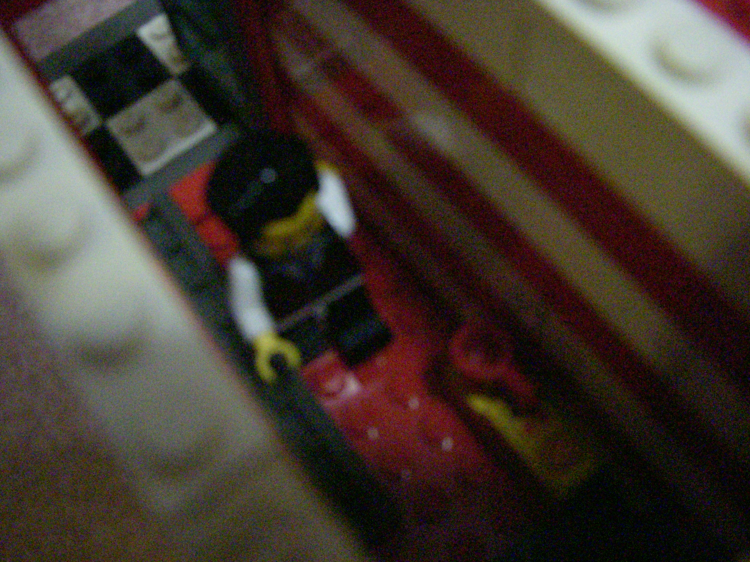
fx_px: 823
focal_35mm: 38
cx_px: 375
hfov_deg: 49.0
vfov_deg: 37.7
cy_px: 281
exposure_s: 1/30
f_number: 3.3
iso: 1600
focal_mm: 6.3
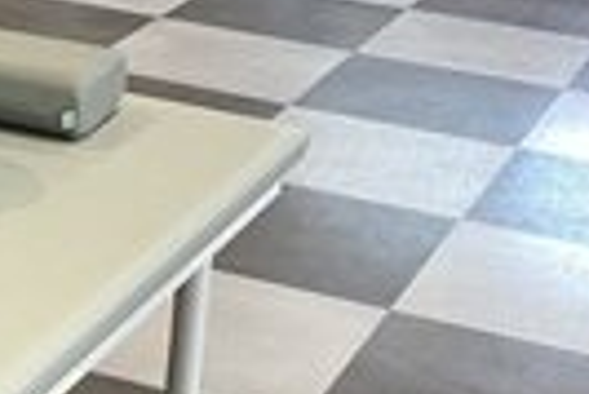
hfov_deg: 16.6
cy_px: 361
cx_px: 35
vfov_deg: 11.3
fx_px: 1982
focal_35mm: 121
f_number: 2.4
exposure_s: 1/60
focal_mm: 3.3
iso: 80
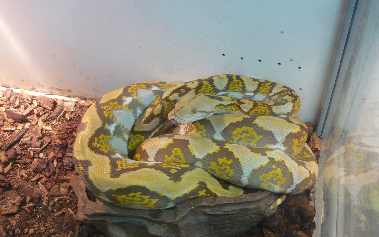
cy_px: 137
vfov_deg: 35.3
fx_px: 372
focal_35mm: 36
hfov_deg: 54.0
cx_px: 195
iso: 400
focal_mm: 5.5
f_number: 2.8
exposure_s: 1/20
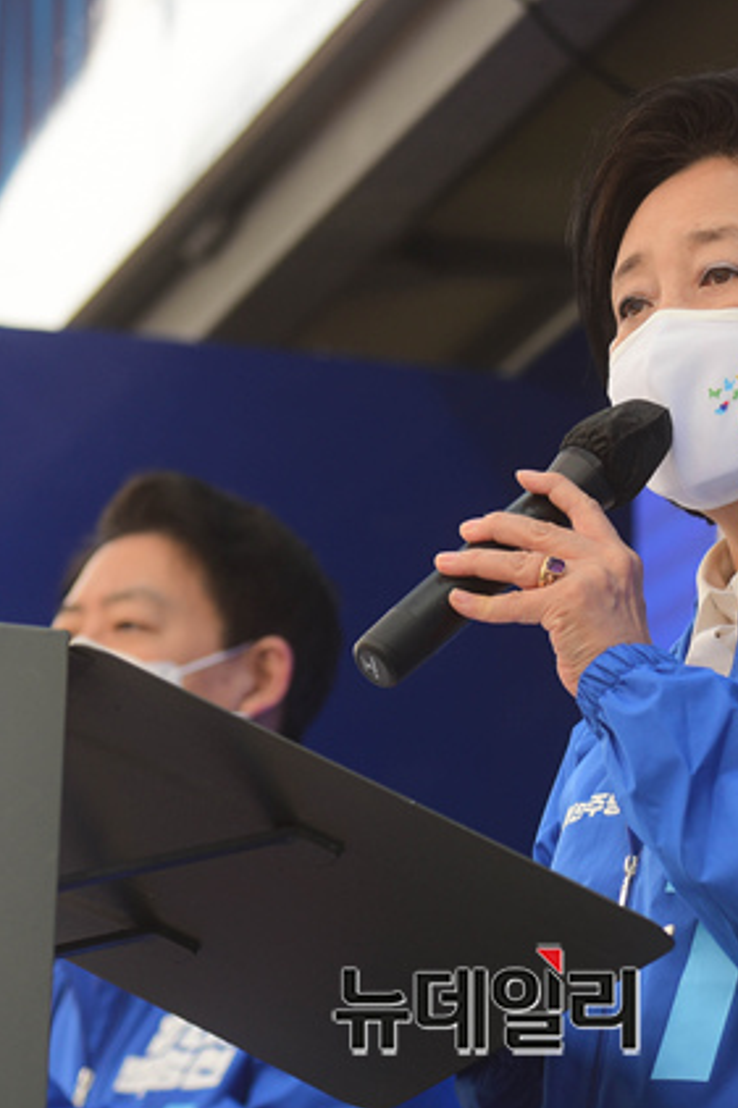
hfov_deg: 6.5
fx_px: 6524
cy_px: 554
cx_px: 481
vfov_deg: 9.7
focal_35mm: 212
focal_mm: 140
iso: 320
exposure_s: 1/250
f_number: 5
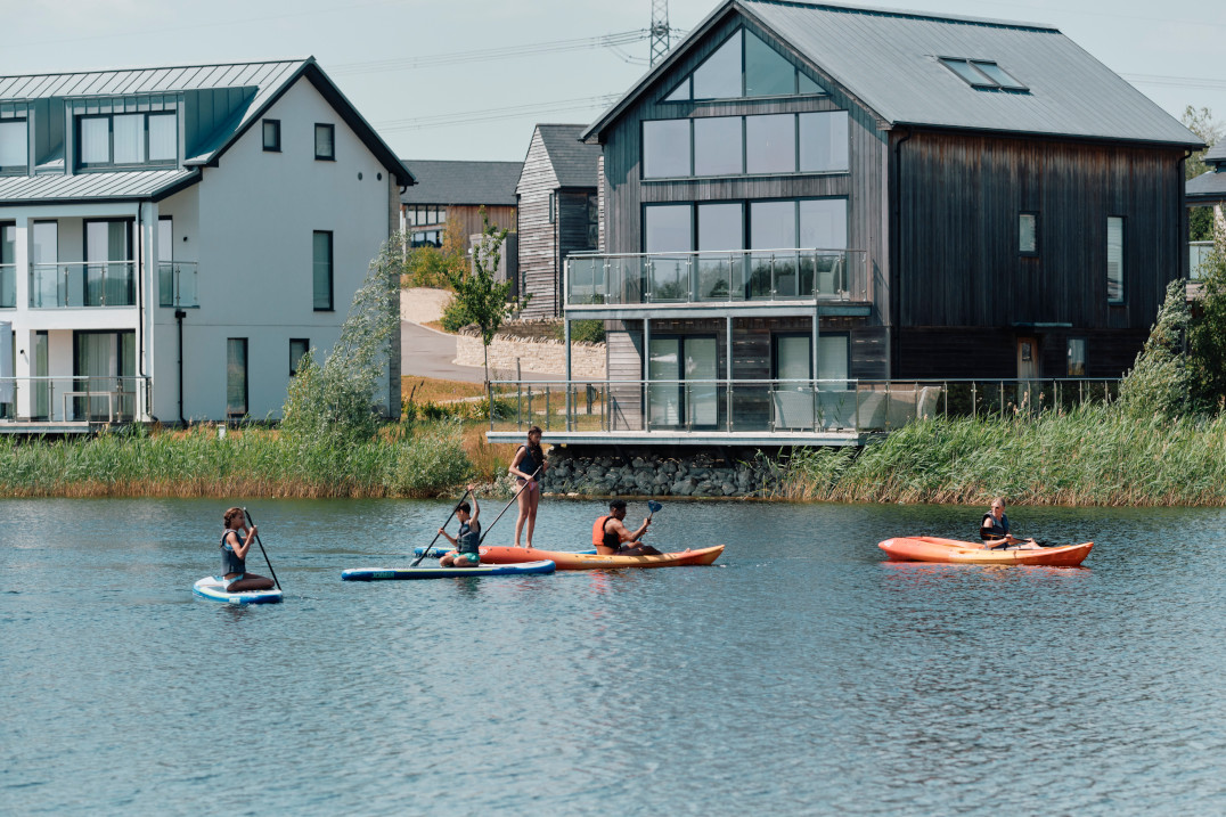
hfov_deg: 15.2
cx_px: 613
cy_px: 408
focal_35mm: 135
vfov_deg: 10.2
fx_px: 4596
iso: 320
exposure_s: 1/5000
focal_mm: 90
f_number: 2.8
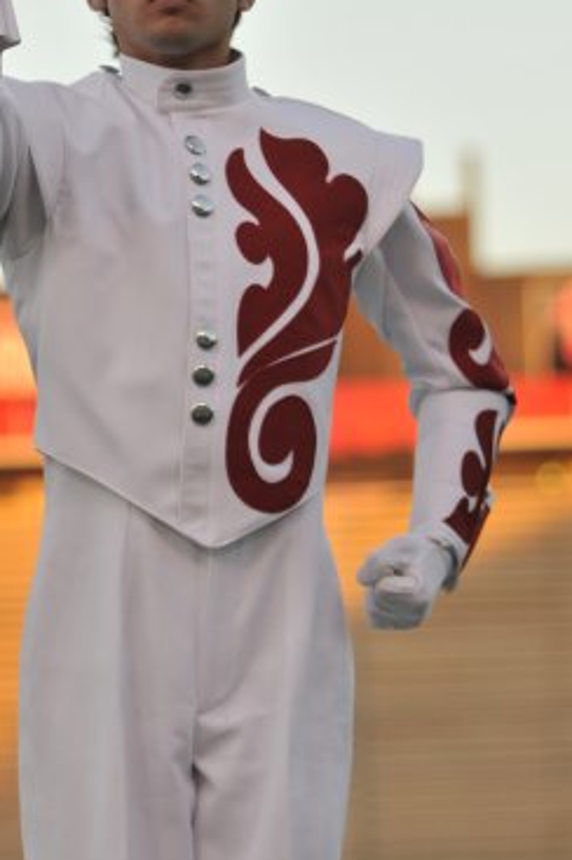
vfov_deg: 8.8
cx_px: 186
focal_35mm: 233
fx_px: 5559
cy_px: 305
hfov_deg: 5.9
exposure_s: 1/640
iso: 200
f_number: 2.8
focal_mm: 95
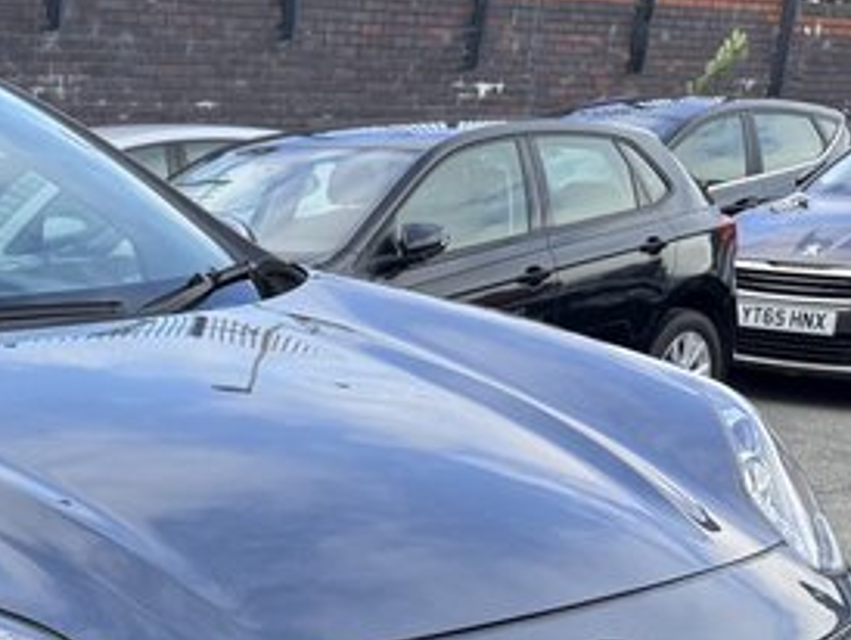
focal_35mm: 70
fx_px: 1722
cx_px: -137
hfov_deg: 25.3
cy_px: 708
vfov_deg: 20.1
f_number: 1.78
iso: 80
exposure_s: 1/842
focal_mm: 6.76
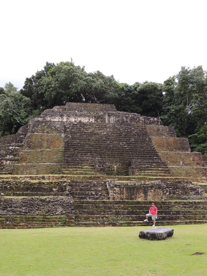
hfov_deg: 38.4
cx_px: 78
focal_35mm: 37
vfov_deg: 49.4
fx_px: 295
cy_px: 181
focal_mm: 4.3
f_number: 3
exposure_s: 1/320
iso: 100
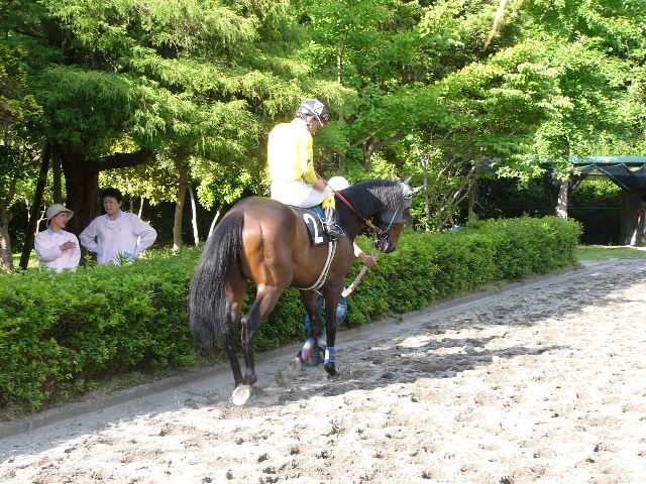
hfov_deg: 32.7
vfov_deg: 24.8
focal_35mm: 59
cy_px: 242
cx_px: 323
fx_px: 1101
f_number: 2.8
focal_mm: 9.8
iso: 75
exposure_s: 1/60
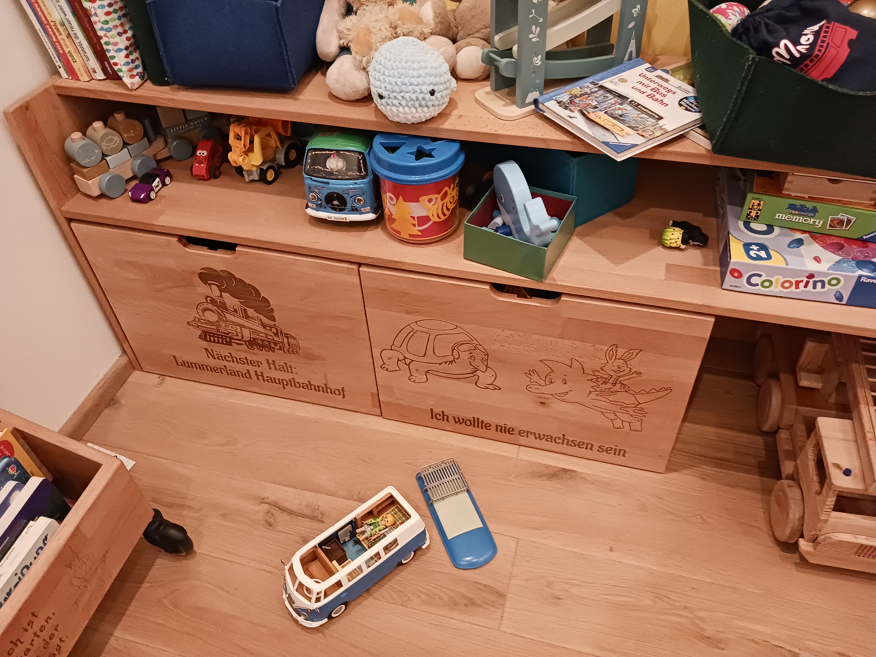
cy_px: 328
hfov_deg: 65.3
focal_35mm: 27
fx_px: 683
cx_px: 438
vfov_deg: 51.4
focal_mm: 4
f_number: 1.8
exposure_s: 1/20
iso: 800
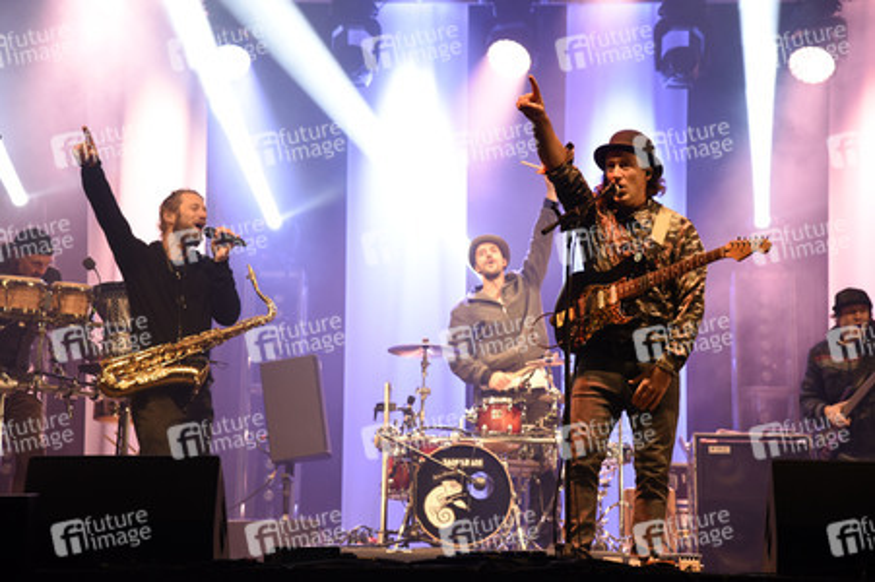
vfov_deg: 14.8
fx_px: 2234
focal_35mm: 92
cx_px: 438
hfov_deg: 22.2
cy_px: 291
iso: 1600
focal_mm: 92
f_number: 5.6
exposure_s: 1/100
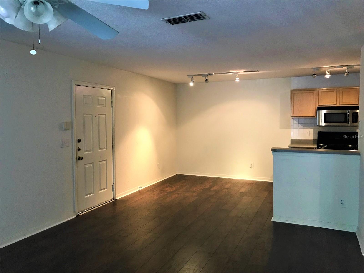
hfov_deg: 63.4
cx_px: 182
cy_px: 136
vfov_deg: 49.7
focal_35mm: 28
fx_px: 294
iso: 80
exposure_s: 1/15
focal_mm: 3.99
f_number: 1.8
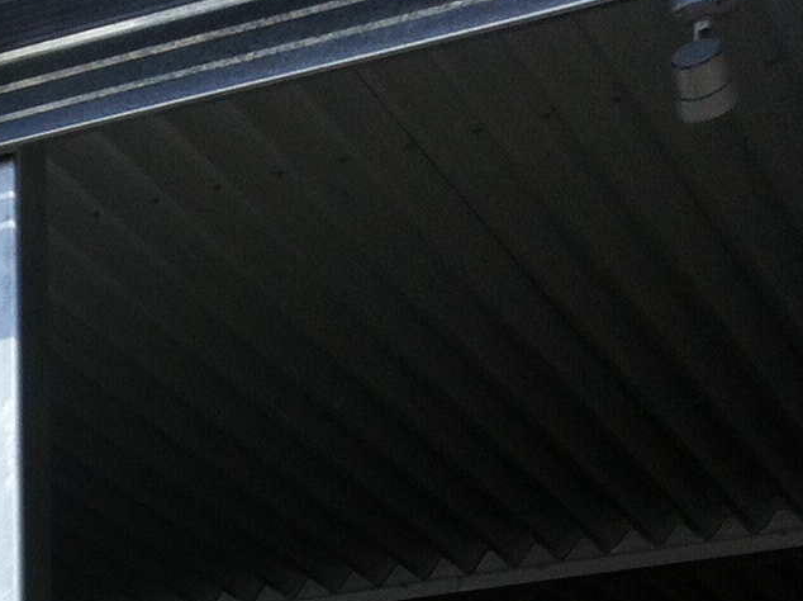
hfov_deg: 12.2
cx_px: -828
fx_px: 3313
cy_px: 1198
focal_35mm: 143
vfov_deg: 9.7
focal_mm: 3.85
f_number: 2.8
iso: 80
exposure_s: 1/1508
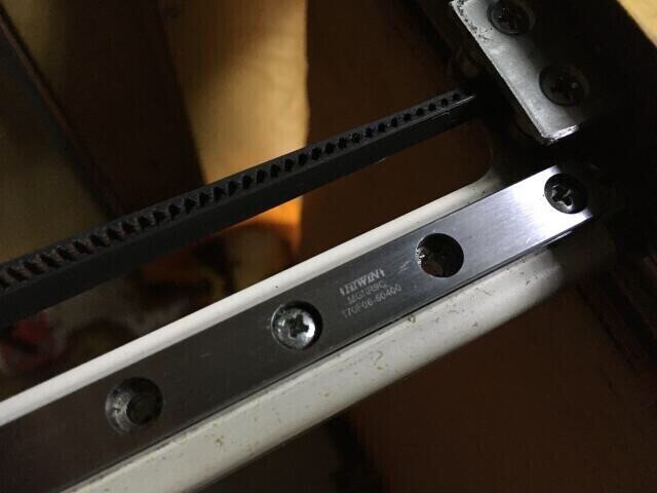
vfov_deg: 48.2
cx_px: 328
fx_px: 550
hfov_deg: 61.7
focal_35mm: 29
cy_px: 246
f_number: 2.2
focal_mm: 4.15
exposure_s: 1/25
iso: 200
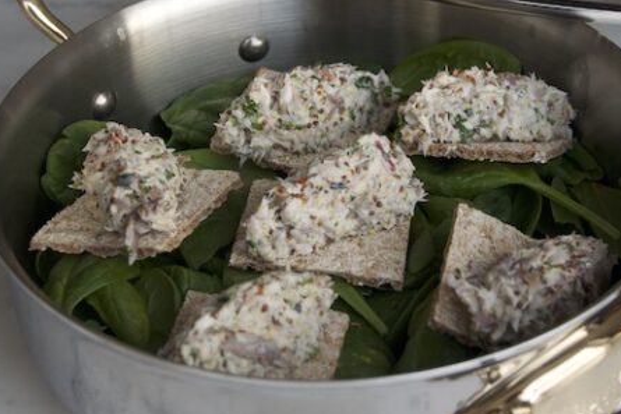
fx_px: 1518
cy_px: 177
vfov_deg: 15.5
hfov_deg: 23.1
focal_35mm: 88
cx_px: 385
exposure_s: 1/125
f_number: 4.5
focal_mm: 34
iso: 800
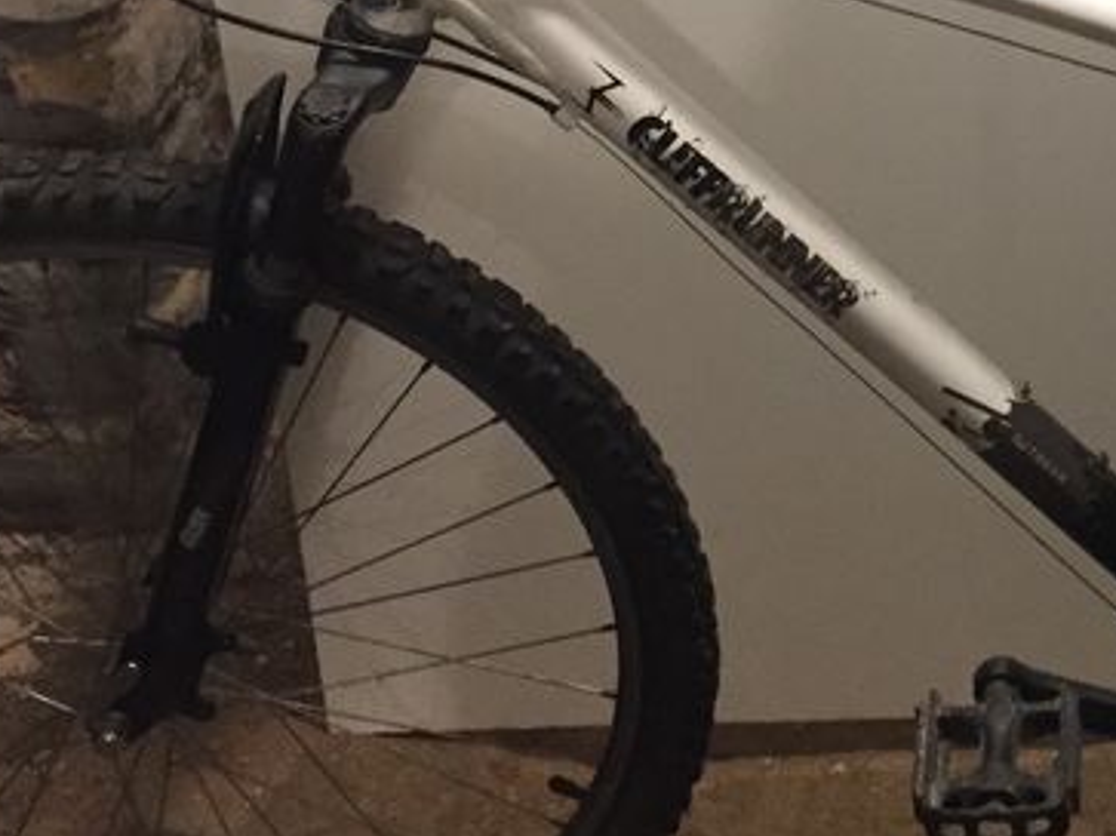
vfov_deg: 18.2
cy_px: 132
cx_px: 1048
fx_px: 2578
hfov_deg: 23.6
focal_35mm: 80
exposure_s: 1/17
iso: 250
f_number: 2.2
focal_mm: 4.15
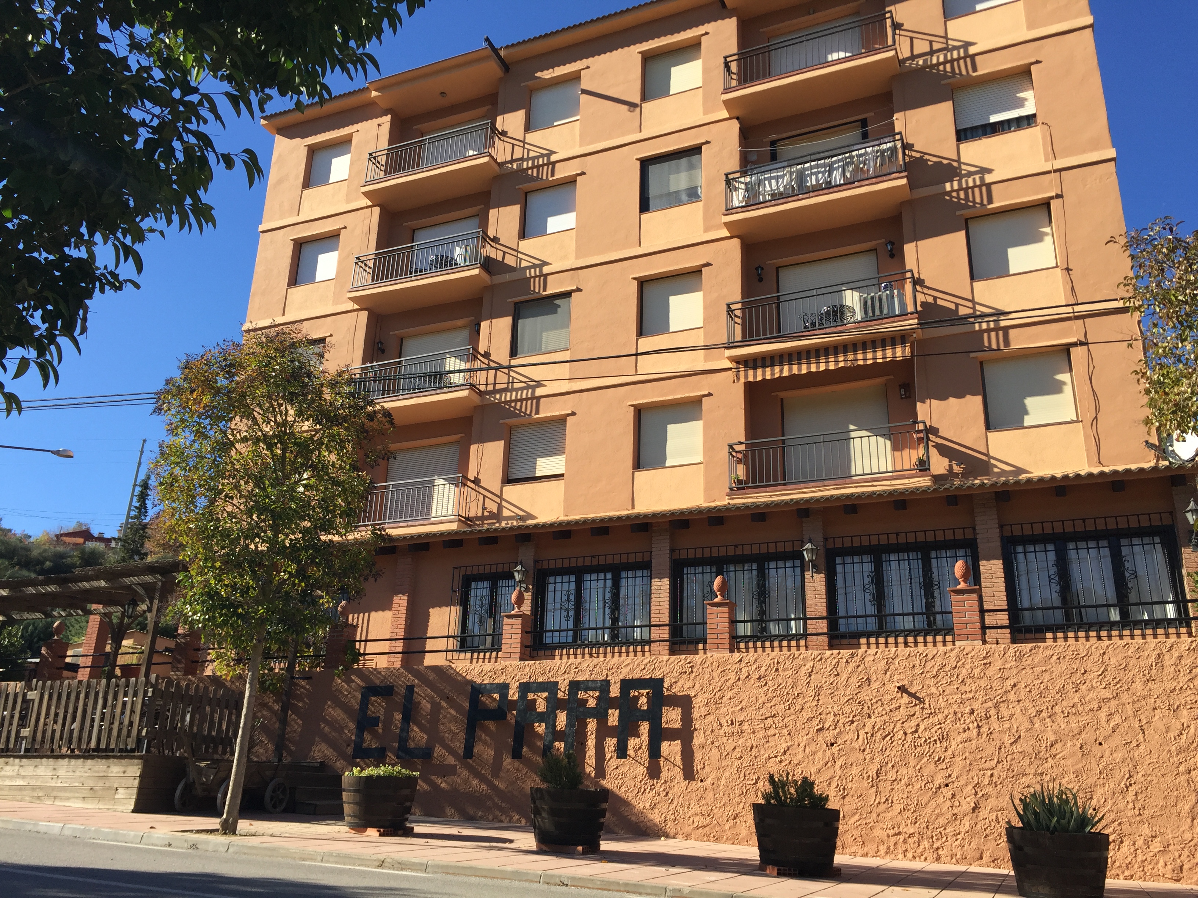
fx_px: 1004
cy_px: 449
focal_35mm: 29
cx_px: 599
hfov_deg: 61.7
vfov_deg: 48.2
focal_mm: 4.15
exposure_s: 1/1130
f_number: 2.2
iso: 32
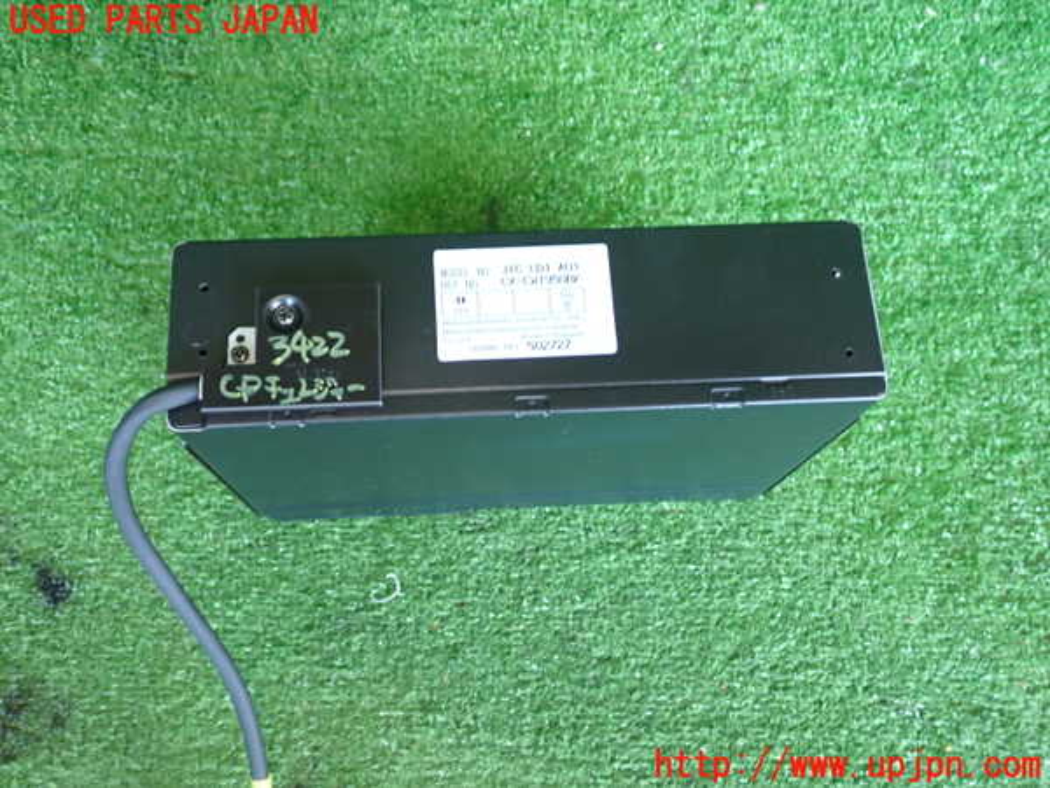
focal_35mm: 32
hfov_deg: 56.8
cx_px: 525
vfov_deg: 44.2
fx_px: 971
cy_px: 394
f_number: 2.4
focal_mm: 5.79
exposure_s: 1/30
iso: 400
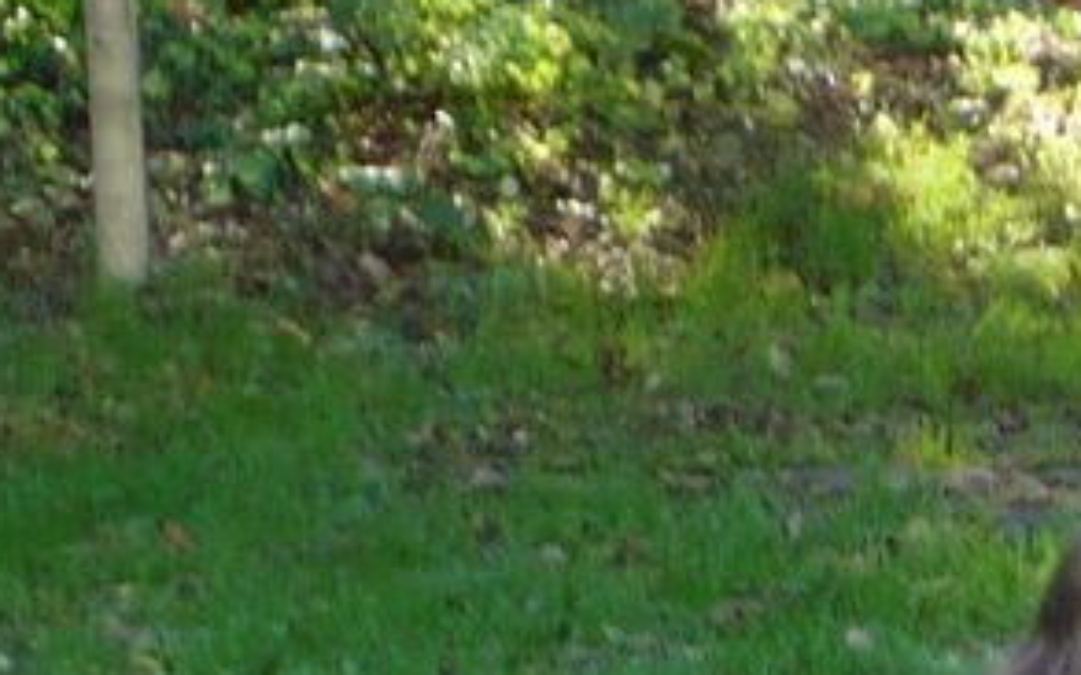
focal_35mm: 333
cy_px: 1221
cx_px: 2280
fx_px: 9809
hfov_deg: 6.1
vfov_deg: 3.9
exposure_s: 1/40
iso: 100
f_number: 3.1
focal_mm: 9.9
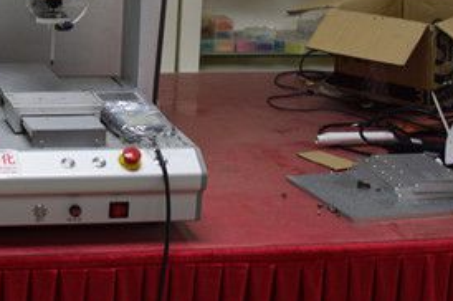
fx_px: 1447
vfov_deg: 11.8
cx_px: 20
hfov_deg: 17.5
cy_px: 18
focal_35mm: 115
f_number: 4.5
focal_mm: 35
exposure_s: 1/80
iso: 400
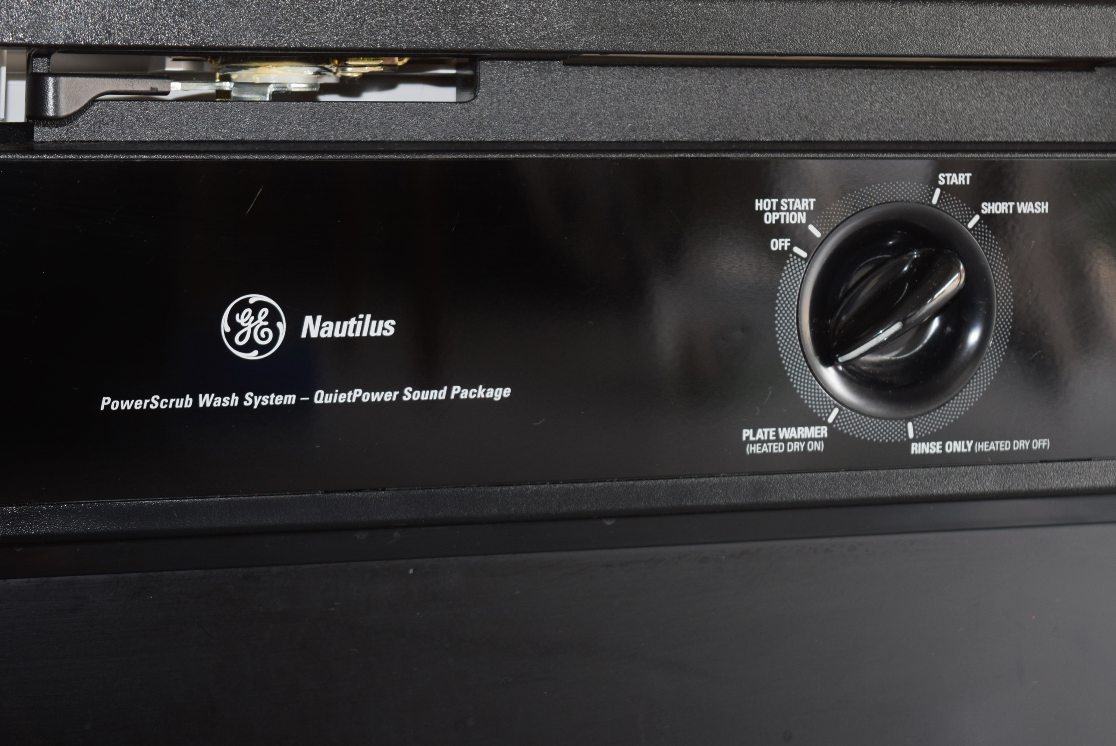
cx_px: 558
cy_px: 373
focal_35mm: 82
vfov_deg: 16.6
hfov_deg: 24.6
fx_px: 2559
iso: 900
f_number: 5.6
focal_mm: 55
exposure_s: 1/60
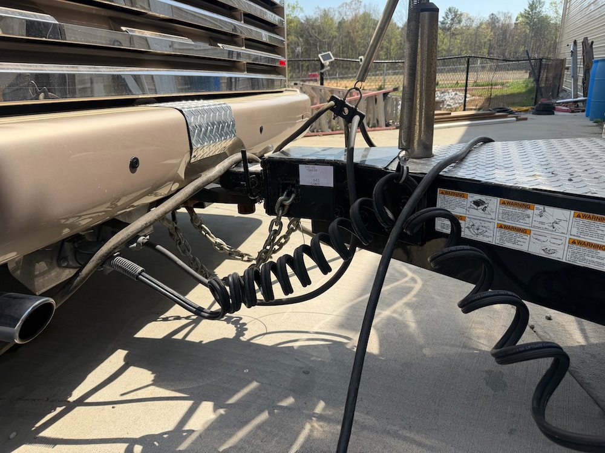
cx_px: 302
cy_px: 226
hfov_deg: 71.6
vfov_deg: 56.8
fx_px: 419
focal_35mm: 24
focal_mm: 6.76
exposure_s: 1/2299
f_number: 1.78
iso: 80
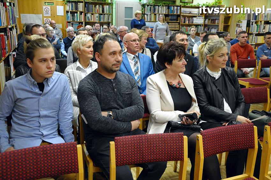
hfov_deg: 51.3
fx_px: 282
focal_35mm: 38
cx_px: 136
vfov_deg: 35.4
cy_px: 90
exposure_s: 1/80
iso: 2000
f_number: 4.5
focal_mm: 25
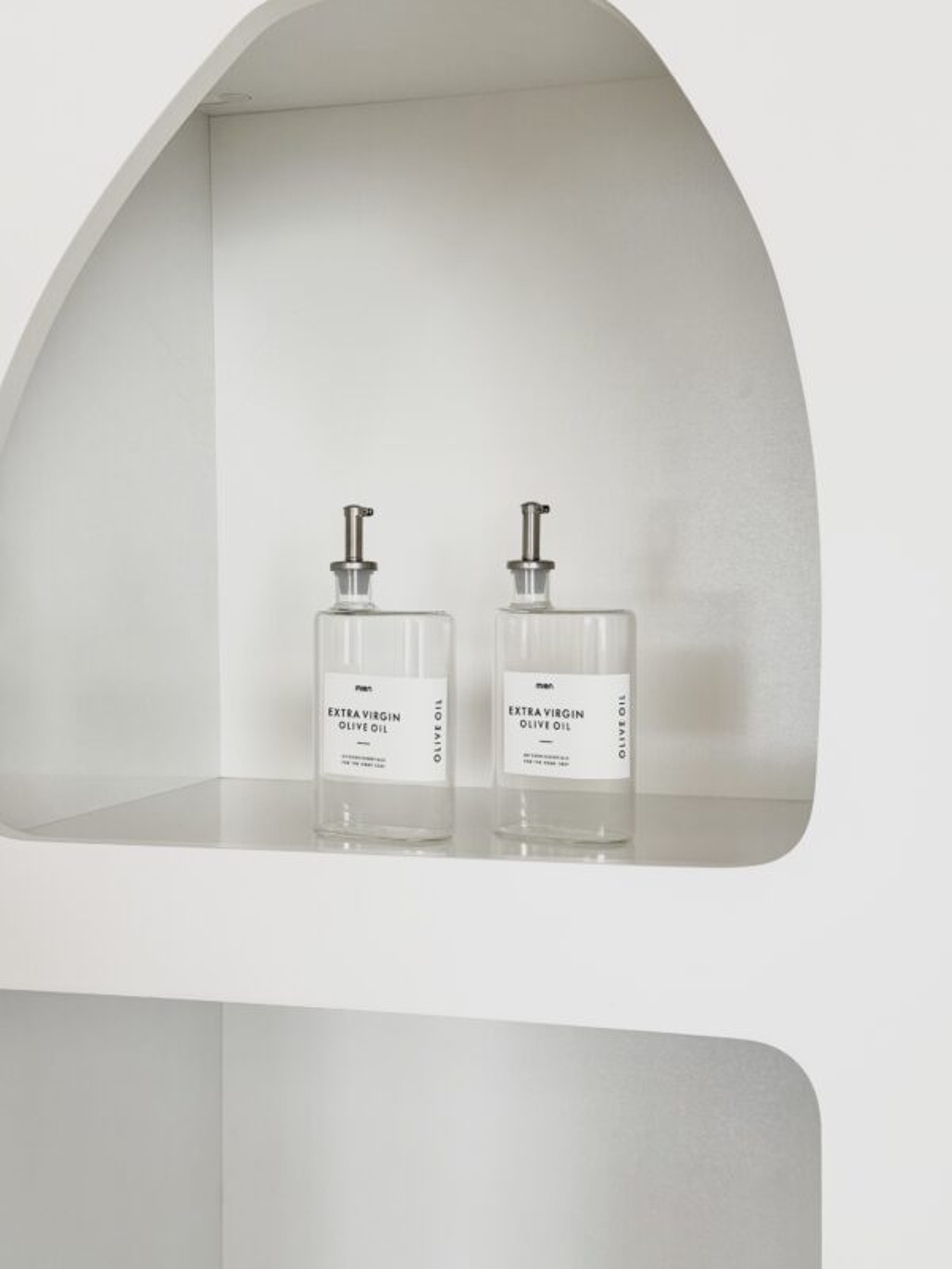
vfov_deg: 39.7
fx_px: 1760
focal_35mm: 48
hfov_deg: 30.3
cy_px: 634
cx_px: 476
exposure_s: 1/122
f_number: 1.78
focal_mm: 6.76
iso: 64
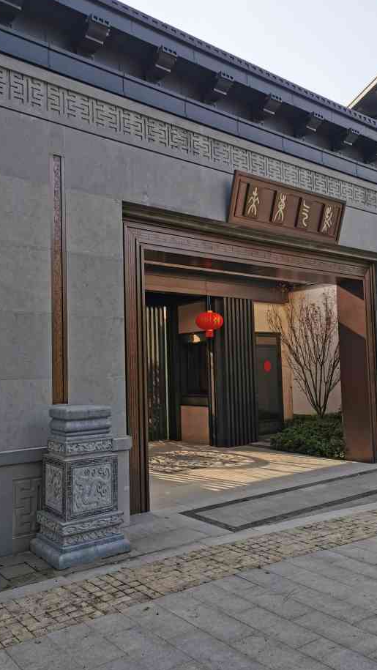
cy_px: 336
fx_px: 533
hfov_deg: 38.8
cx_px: 152
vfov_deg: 64.3
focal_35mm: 30
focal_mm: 5.58
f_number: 1.8
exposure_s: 1/769
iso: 50
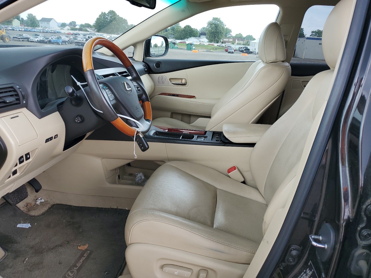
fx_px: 279
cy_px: 139
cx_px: 186
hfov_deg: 67.3
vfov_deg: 53.1
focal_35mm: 26
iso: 50
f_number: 1.5
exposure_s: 1/400
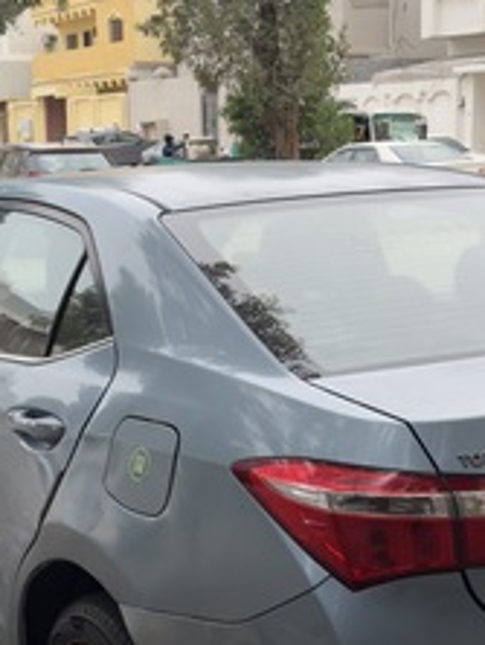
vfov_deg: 27.0
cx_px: 202
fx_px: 1342
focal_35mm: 72
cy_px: 365
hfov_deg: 20.5
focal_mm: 6.76
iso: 100
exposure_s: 1/785
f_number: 1.78
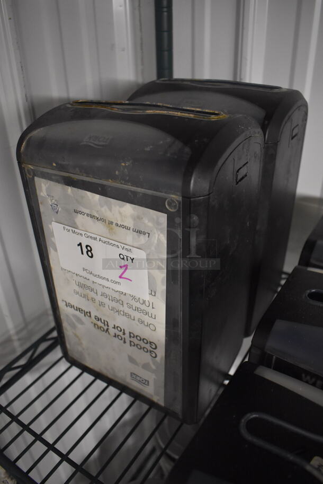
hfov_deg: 48.0
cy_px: 242
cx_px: 162
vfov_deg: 67.3
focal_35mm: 27
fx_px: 363
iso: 2800
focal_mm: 18
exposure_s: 1/125
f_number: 3.5
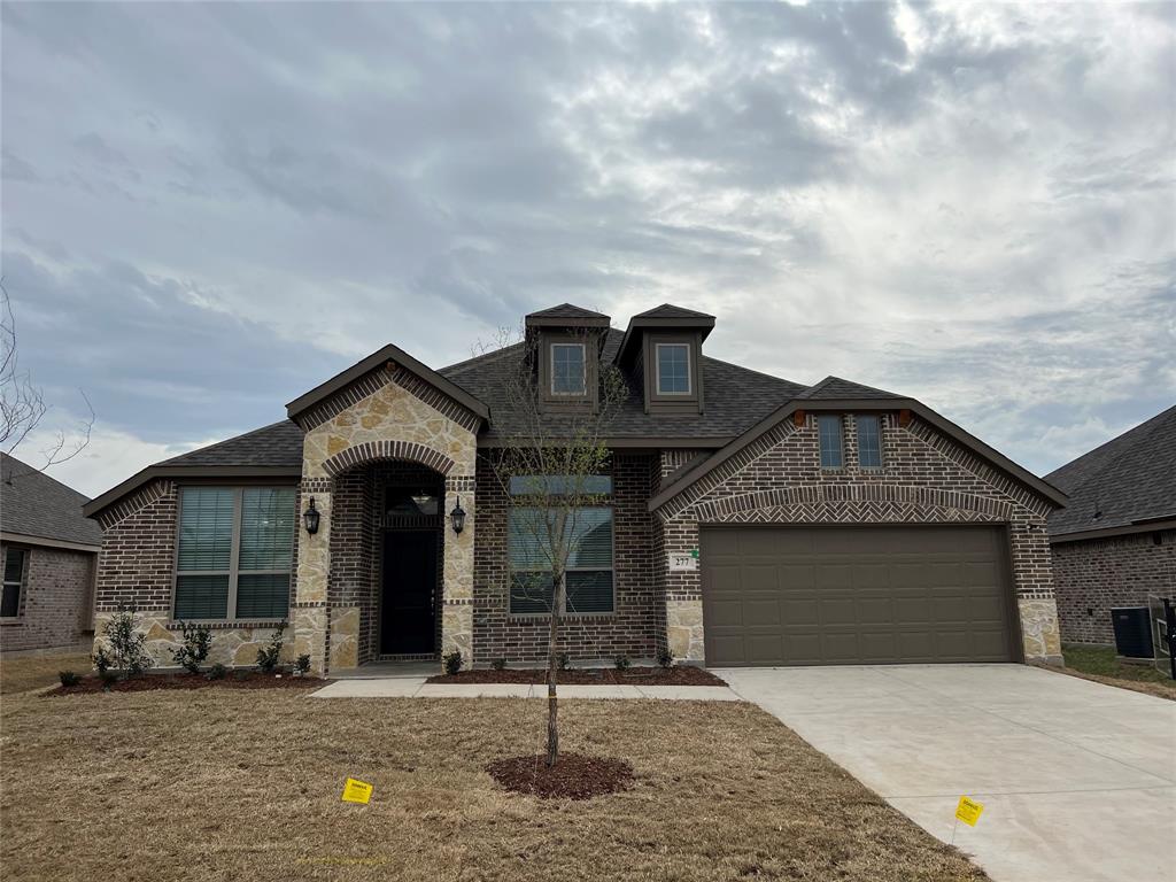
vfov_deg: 53.1
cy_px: 441
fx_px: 883
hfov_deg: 67.3
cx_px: 588
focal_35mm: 26
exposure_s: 1/8000
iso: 50
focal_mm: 5.7
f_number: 1.5
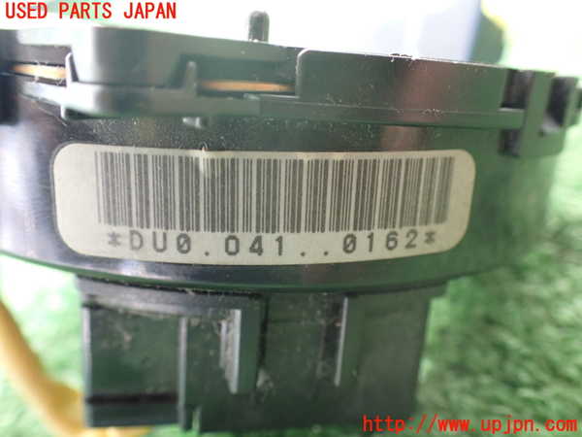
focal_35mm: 30
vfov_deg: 46.8
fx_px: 504
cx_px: 291
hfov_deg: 60.0
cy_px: 218
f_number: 2.3
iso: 800
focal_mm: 5.4
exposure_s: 1/60
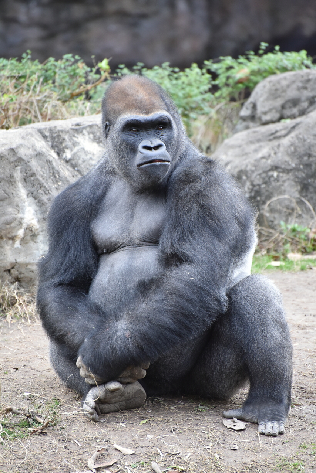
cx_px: 158
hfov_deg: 5.5
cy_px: 236
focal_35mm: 250
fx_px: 3290
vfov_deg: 8.2
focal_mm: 250
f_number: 5.6
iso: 2000
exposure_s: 1/500
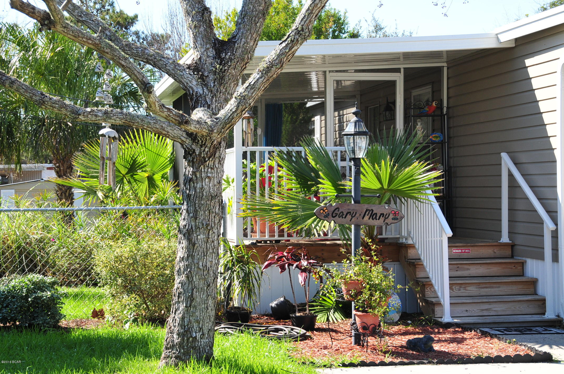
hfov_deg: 27.0
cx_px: 282
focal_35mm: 75
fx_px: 1174
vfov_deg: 18.1
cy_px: 187
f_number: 8
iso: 250
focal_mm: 50
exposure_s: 1/250
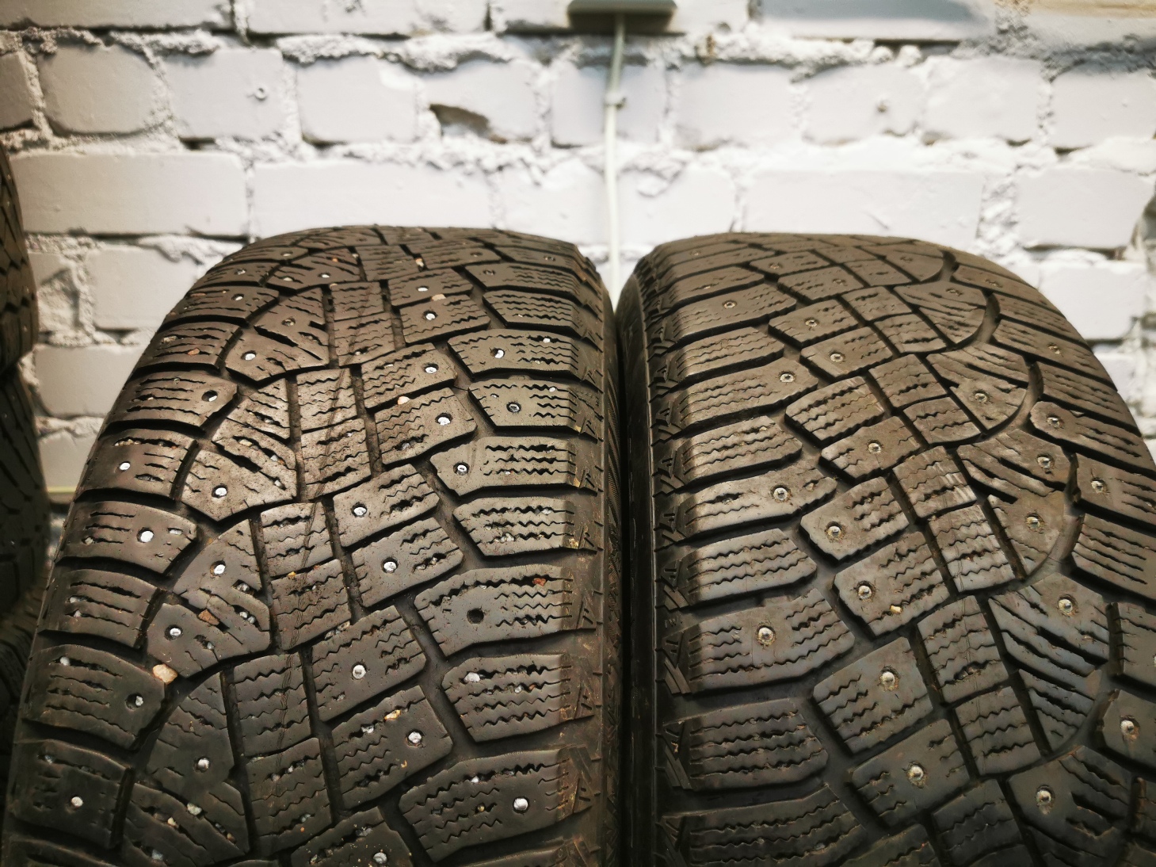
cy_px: 434
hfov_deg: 65.3
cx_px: 578
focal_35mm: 27
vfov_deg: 51.3
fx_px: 902
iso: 160
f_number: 1.6
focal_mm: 5.56
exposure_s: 1/50
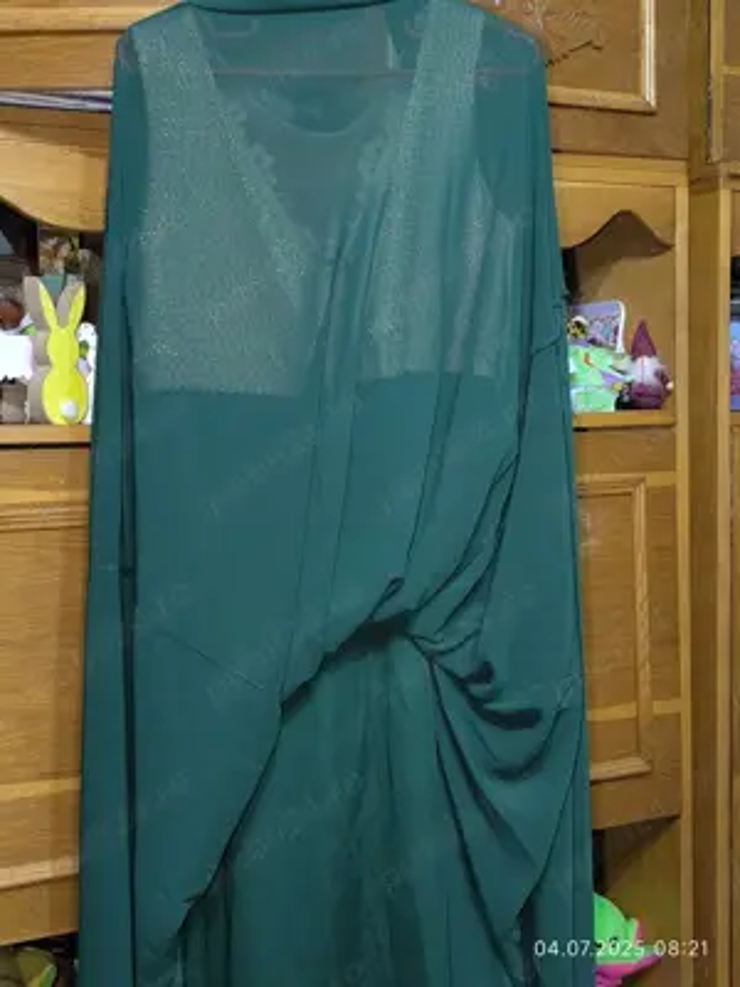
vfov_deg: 41.2
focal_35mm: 46
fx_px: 1311
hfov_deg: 31.5
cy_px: 494
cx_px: 370
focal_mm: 6.14
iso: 2000
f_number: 1.65
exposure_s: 1/25
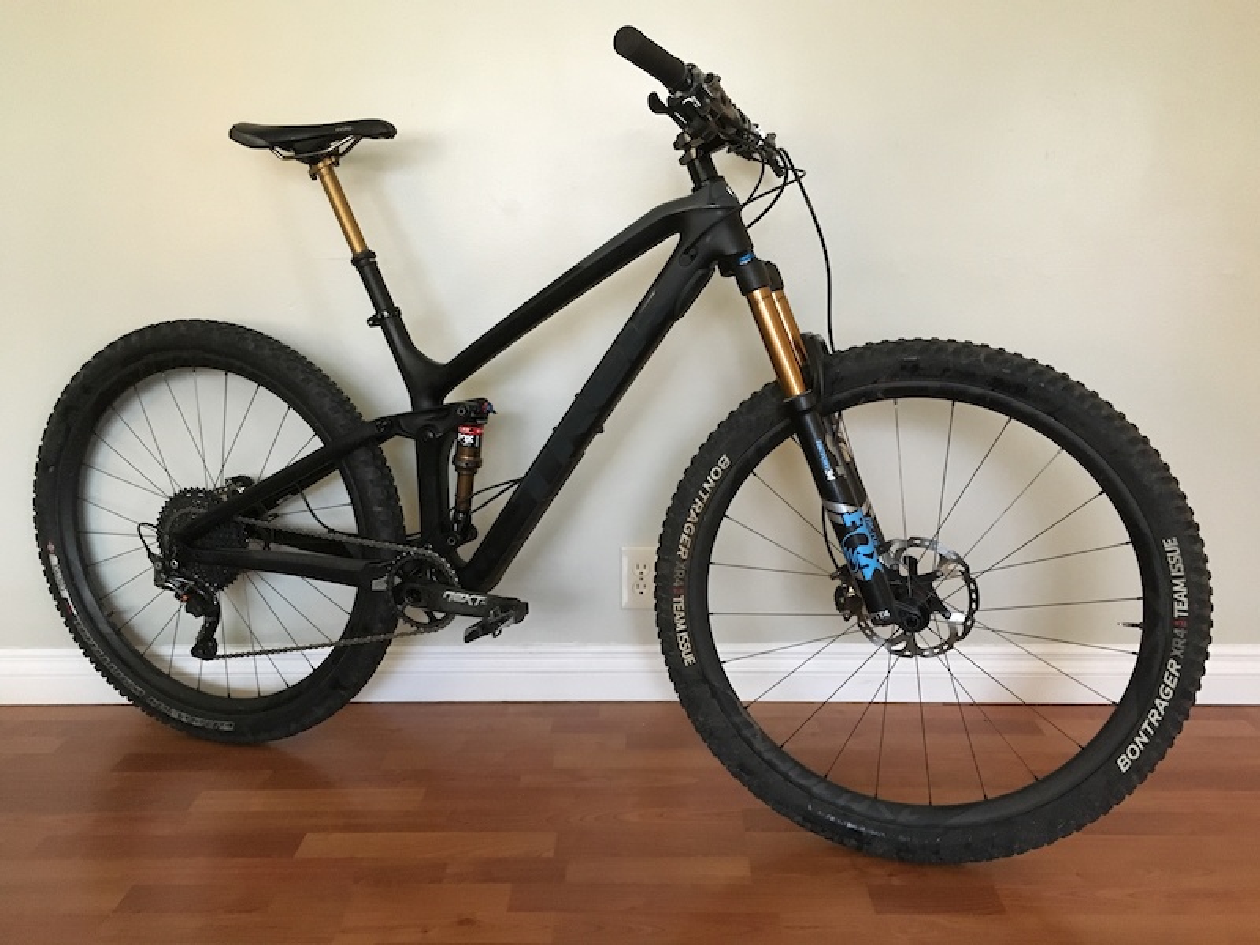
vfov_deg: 48.2
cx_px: 630
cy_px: 472
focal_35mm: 29
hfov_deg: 61.7
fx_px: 1056
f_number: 2.2
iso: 320
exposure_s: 1/15
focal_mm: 4.15
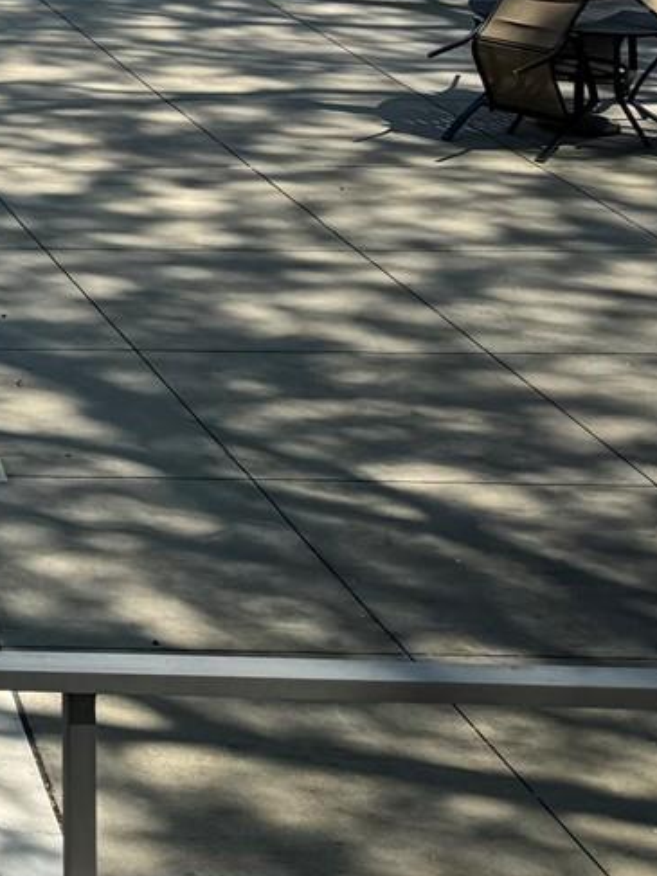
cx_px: -1001
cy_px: -362
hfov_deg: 11.6
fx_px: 2557
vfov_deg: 17.8
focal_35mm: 101
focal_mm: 6.76
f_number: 1.78
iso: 80
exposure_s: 1/2833
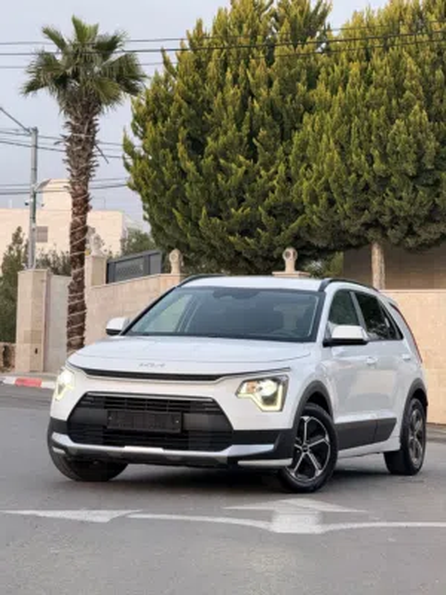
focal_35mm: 120
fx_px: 2061
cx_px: 223
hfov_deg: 12.3
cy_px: 298
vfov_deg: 16.4
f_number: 2.8
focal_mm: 15.66
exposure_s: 1/99
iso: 160
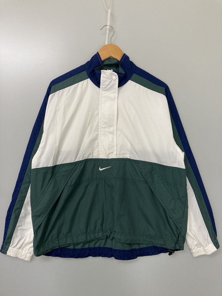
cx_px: 111
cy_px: 148
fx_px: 240
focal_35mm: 28
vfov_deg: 63.5
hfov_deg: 49.7
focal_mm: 3.99
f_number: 1.8
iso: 125
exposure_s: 1/50
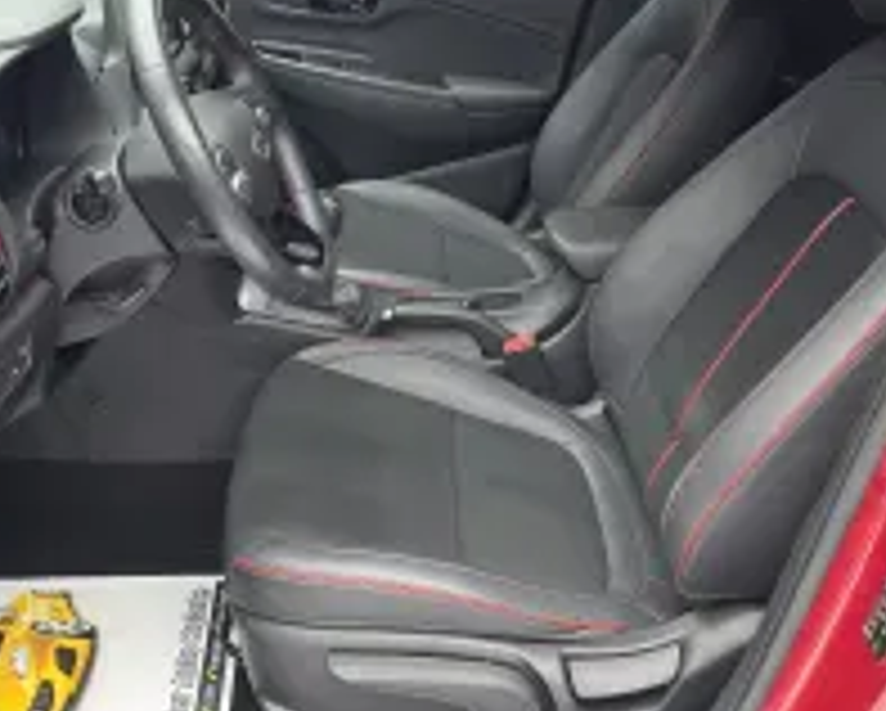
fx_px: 1076
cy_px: 284
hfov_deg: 44.7
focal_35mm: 41
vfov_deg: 36.4
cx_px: 450
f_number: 1.7
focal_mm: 6.25
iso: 100
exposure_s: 1/100
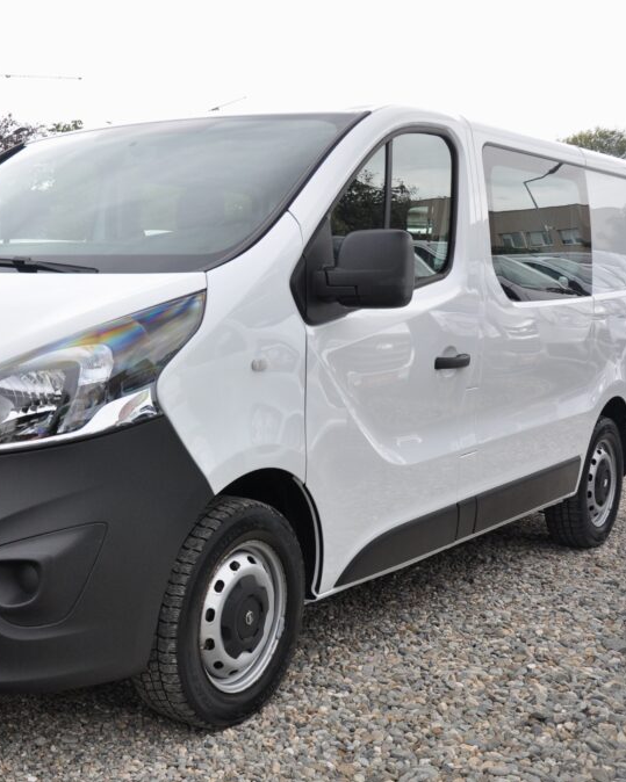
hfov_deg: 31.5
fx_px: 1089
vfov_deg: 39.5
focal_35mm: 47
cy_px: 392
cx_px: 150
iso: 500
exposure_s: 1/125
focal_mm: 22
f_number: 5.6
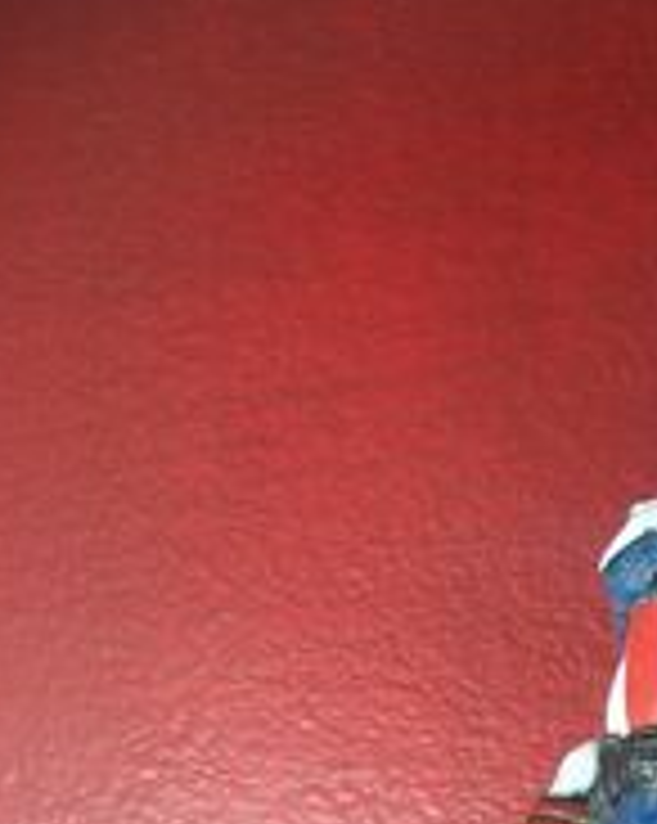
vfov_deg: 21.3
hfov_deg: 17.9
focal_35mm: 82
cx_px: 752
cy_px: 1040
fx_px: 1996
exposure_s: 1/30
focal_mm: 5.7
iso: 127
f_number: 2.9
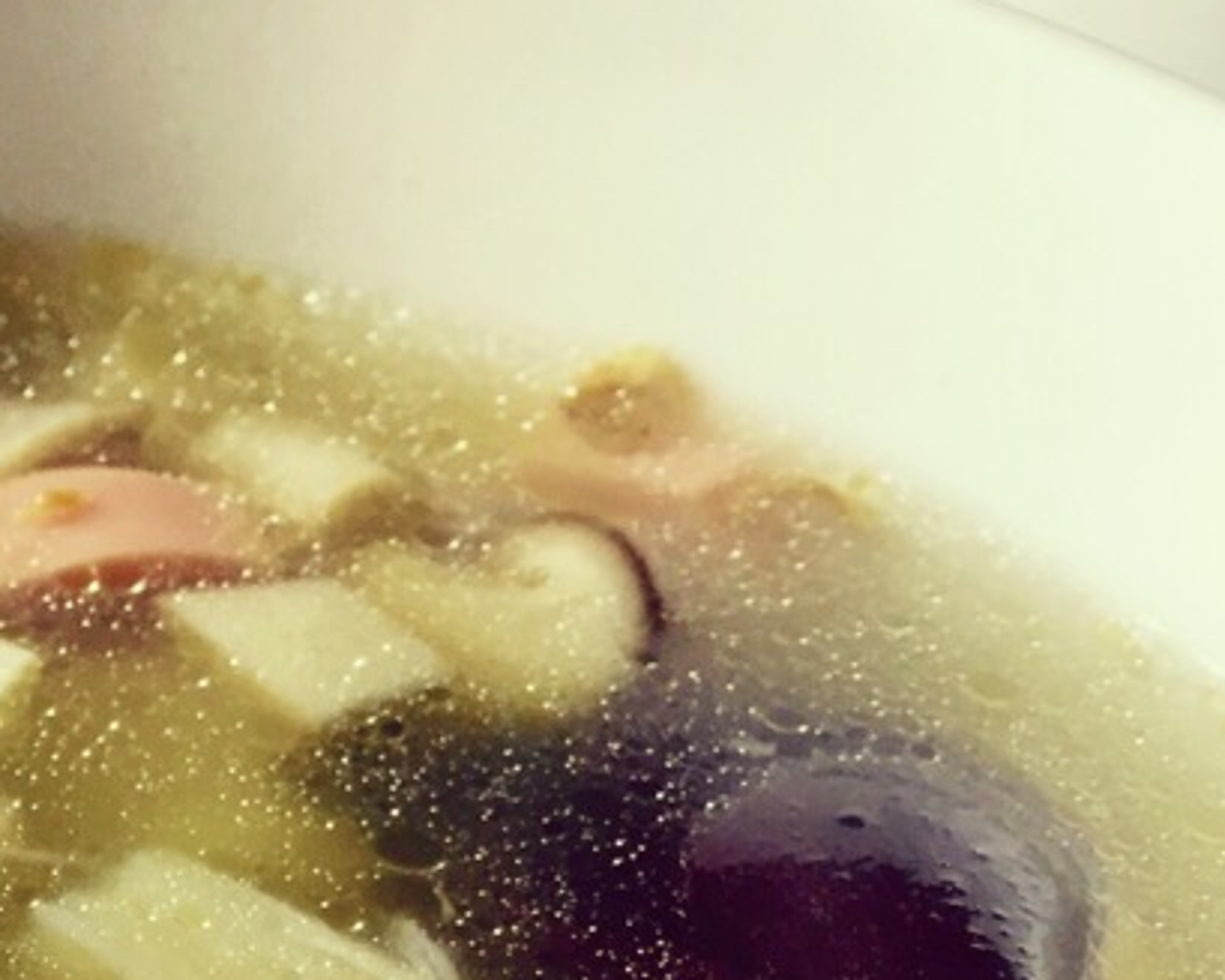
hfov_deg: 21.5
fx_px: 3008
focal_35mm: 83
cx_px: -198
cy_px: 1335
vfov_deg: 17.2
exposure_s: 1/33
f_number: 2.2
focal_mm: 4.15
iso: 125
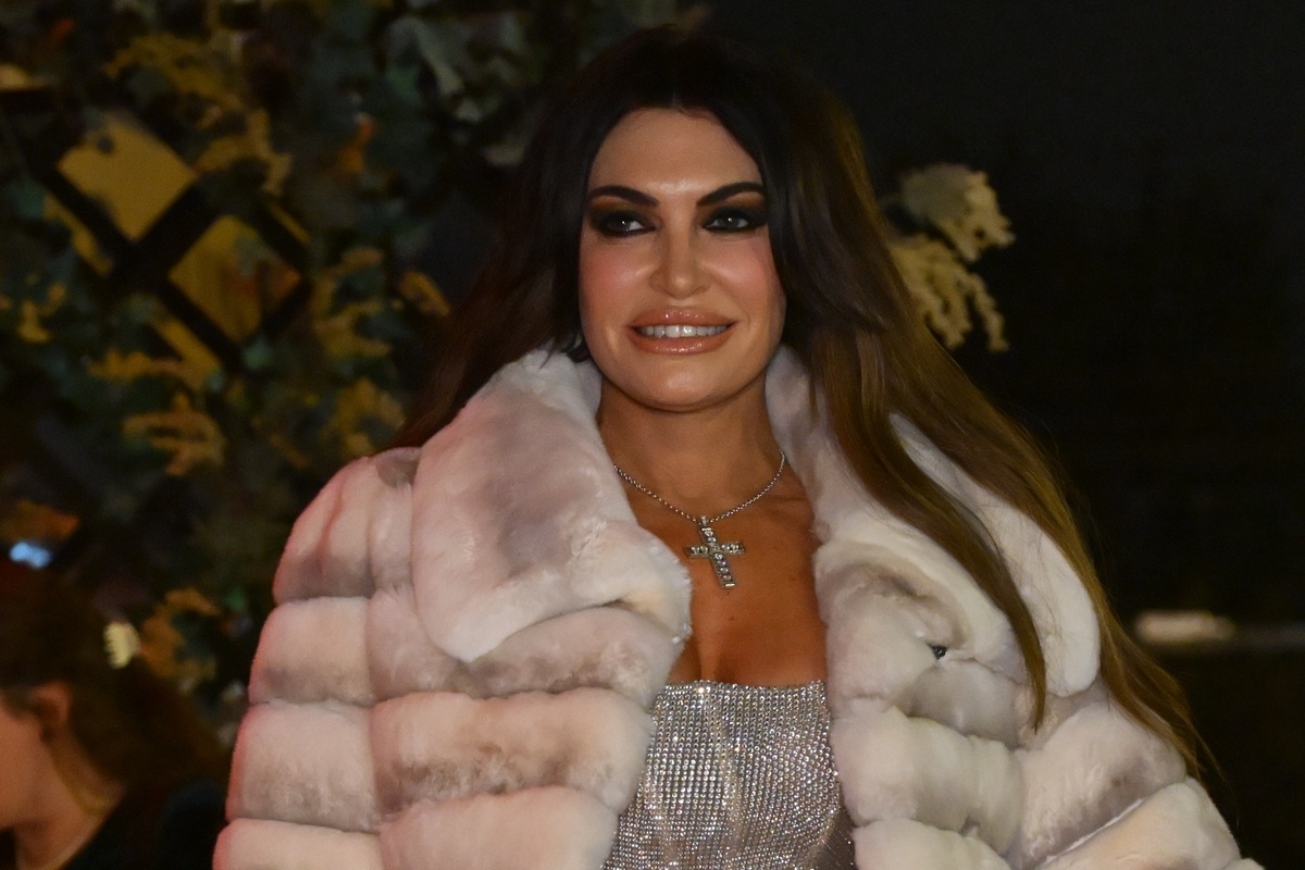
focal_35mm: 71
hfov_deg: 28.5
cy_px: 435
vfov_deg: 19.2
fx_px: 2574
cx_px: 652
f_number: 4.5
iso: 12800
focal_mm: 71
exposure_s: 1/200
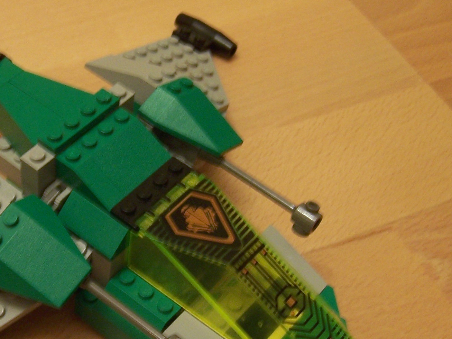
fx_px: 862
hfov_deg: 28.7
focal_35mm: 66
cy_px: 197
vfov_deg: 22.2
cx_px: 89
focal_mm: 6.2
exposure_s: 1/13
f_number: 2.8
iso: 160
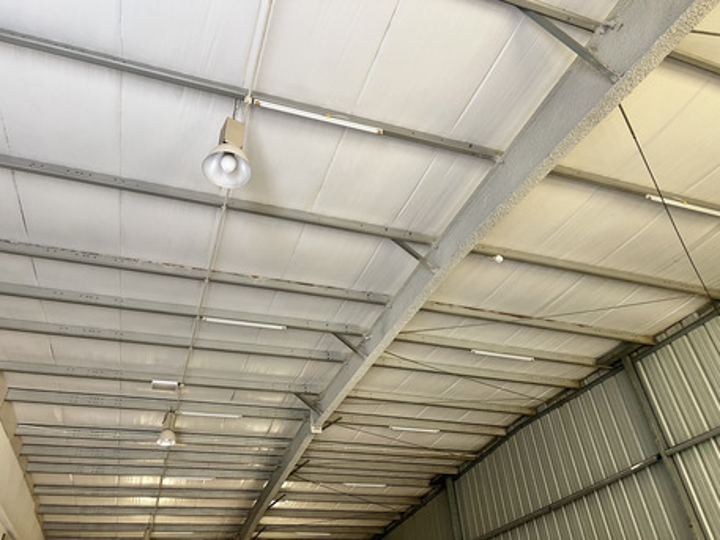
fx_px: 541
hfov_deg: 67.3
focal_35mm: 26
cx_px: 360
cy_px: 270
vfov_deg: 53.1
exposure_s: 1/60
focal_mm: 5.7
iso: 160
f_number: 1.5
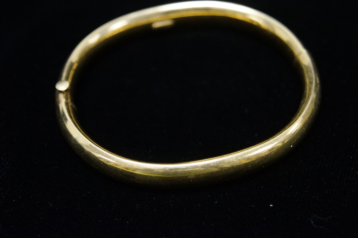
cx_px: 185
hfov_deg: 31.5
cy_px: 112
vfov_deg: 21.2
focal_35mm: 64
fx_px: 636
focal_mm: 40
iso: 3200
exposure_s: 1/80
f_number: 5.6
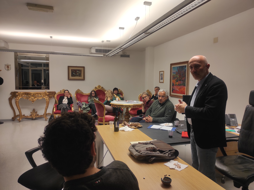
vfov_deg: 54.8
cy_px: 95
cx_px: 127
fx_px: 183
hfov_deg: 69.4
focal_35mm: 25
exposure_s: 1/50
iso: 114
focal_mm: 5.43
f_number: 1.89
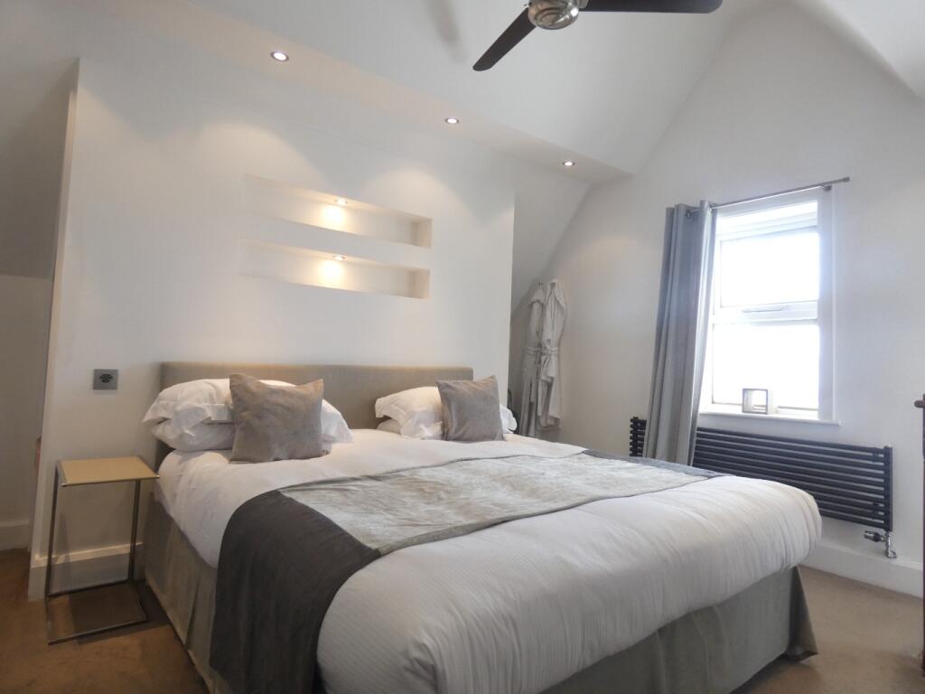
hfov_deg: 81.7
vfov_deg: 66.0
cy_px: 347
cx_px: 462
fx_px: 534
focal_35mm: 20
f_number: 2.8
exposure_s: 1/60
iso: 160
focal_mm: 3.6
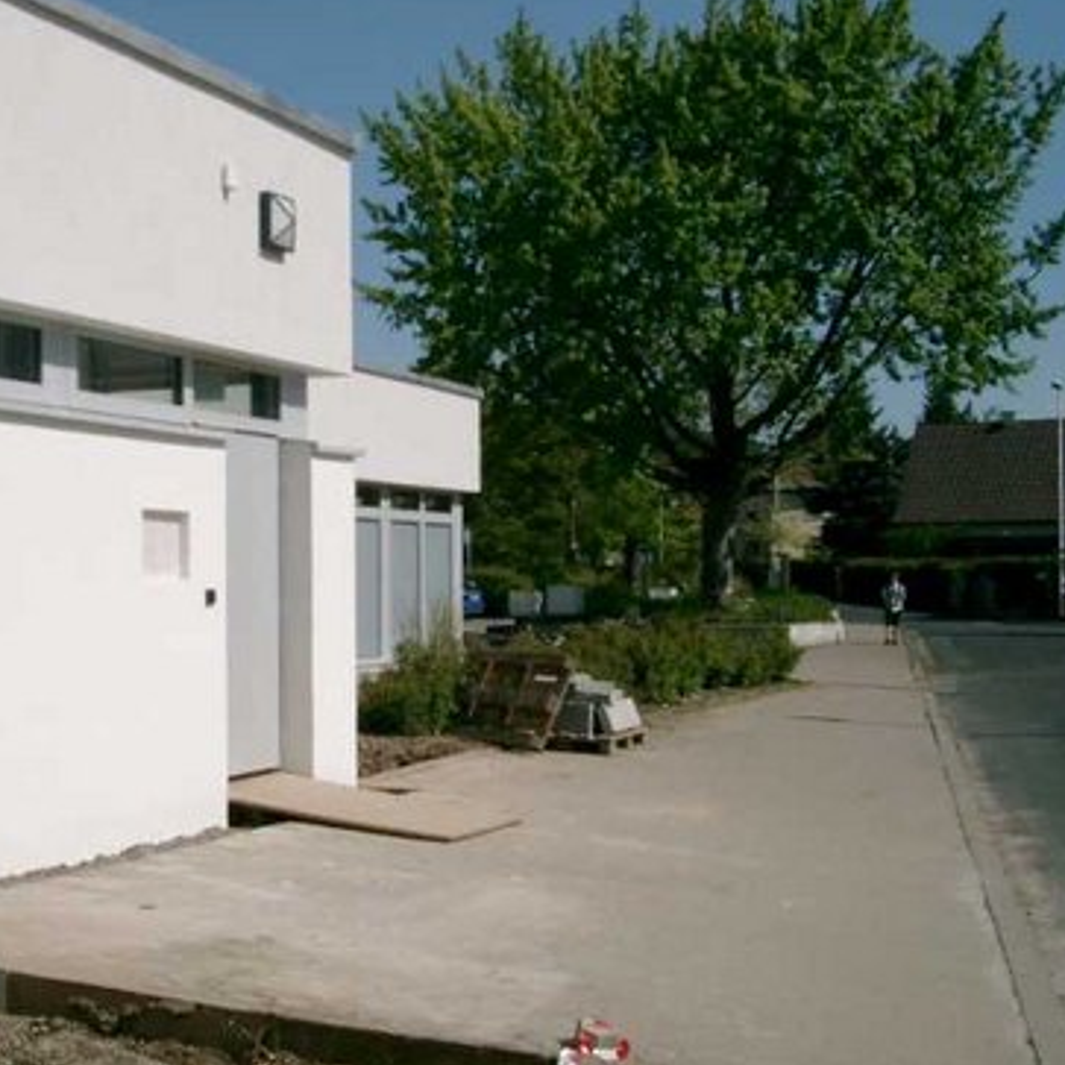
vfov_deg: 31.6
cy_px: 555
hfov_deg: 31.2
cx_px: 288
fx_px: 1880
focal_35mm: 54
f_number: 5
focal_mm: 7.6
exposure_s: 1/2000
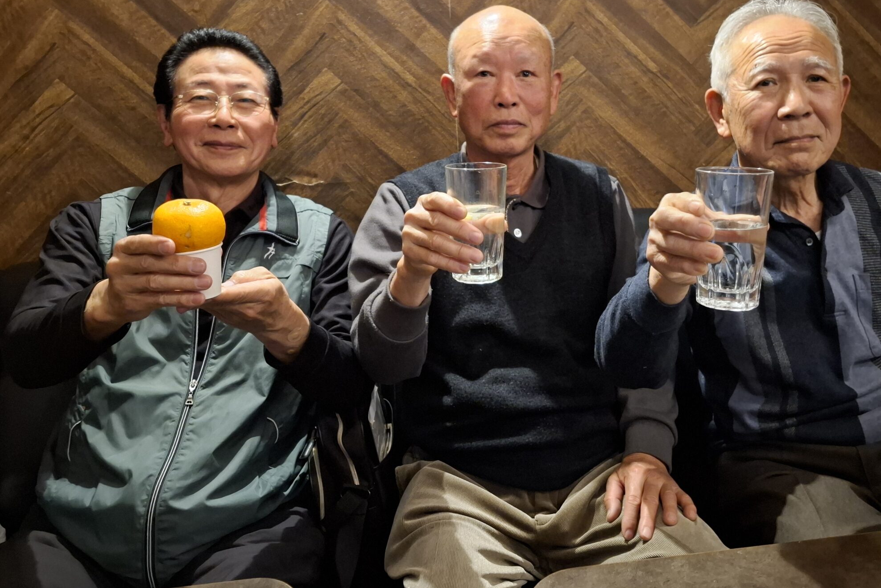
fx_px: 759
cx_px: 485
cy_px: 200
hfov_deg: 60.2
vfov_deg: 41.8
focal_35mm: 31
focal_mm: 5.54
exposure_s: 1/17
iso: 1250
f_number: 1.8
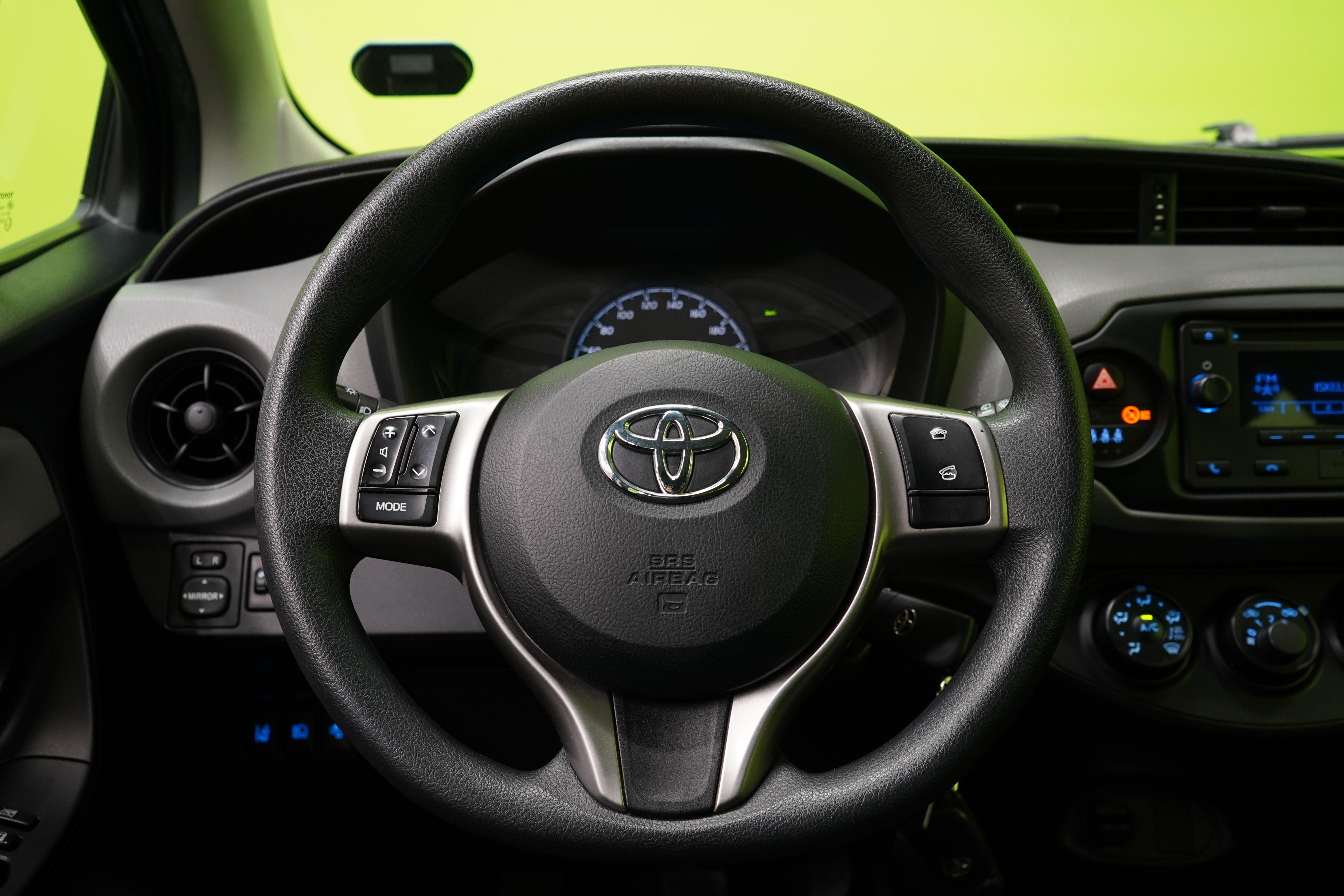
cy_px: 448
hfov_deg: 57.2
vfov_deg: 40.0
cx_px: 672
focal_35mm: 33
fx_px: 1232
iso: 1250
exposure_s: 1/25
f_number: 5.6
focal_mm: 33
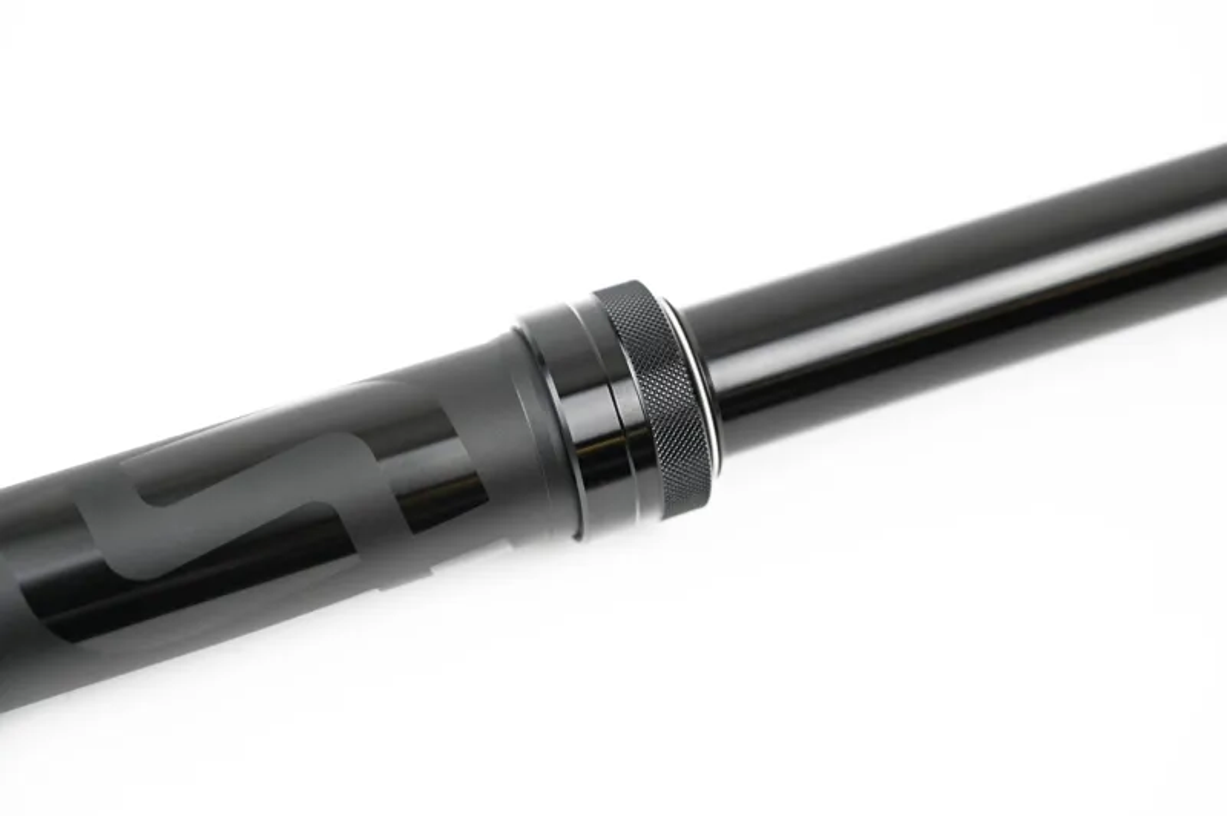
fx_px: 2384
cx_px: 614
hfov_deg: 28.9
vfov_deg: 19.4
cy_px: 408
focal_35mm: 70
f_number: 4
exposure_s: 1/40
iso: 125
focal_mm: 70
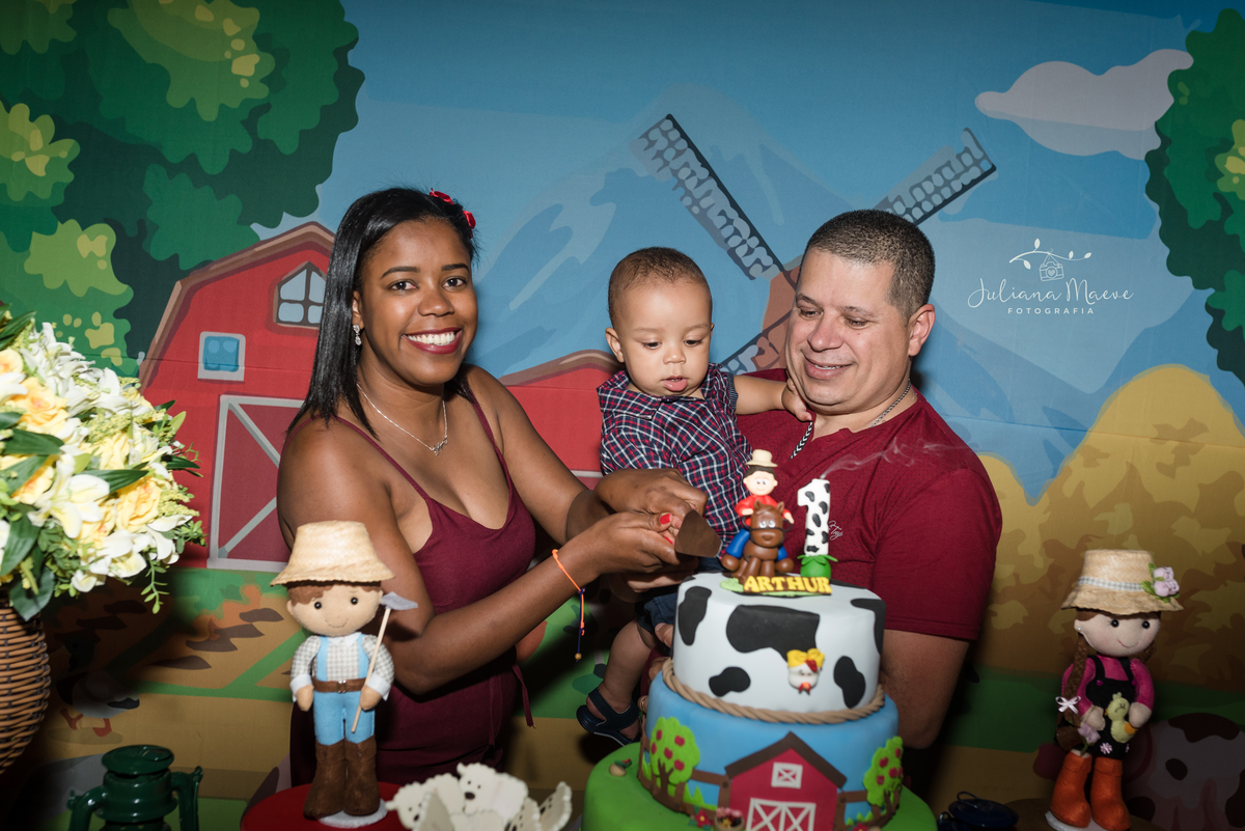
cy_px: 416
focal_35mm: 35
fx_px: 1211
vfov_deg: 37.9
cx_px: 622
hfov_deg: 54.4
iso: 640
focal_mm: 35
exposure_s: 1/200
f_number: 4.5
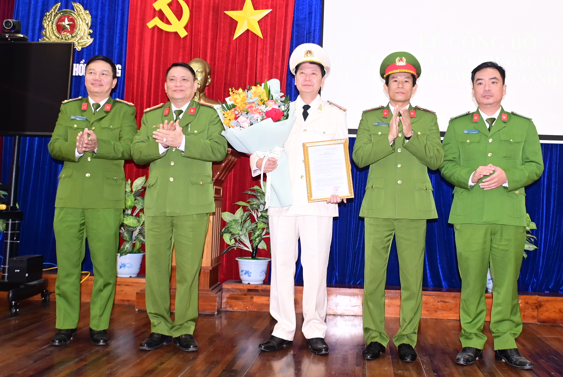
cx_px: 326
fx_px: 642
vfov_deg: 32.6
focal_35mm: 41
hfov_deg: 47.2
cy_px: 149
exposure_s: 1/200
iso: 1250
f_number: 3.5
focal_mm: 20
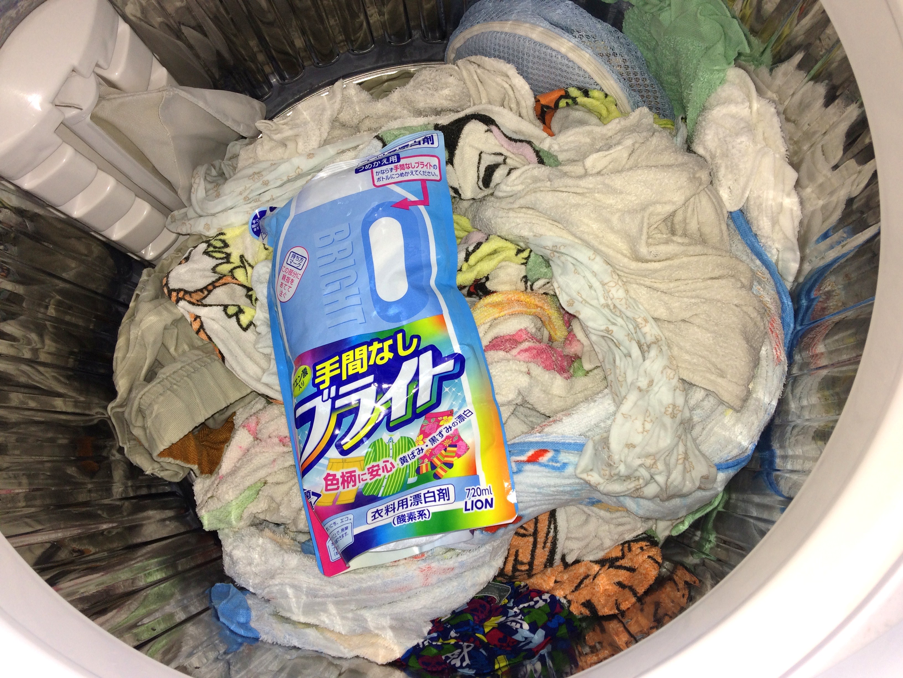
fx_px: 756
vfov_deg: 48.2
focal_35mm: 29
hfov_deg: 61.7
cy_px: 339
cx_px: 452
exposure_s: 1/53
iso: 32
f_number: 2.2
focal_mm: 4.15
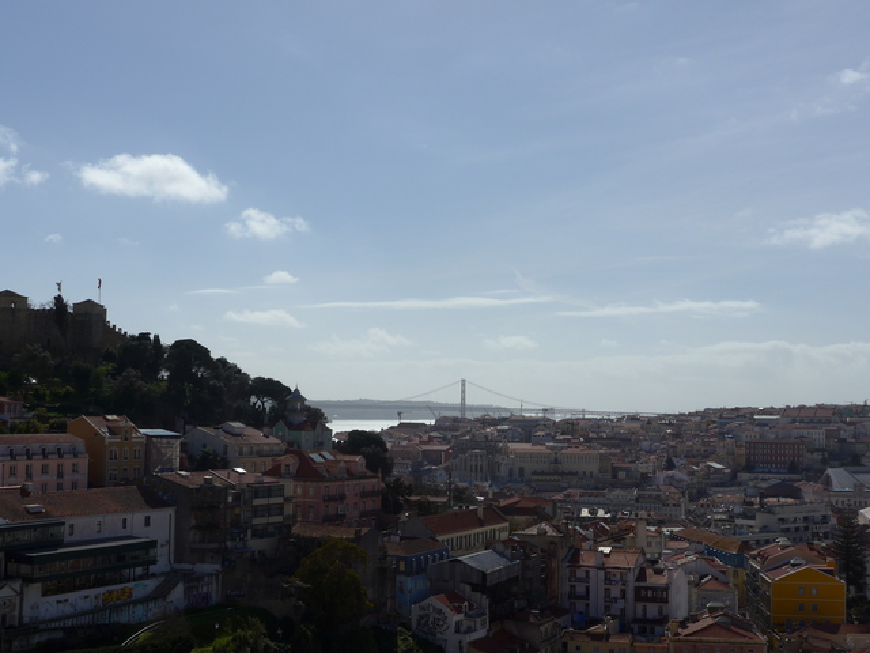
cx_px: 435
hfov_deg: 38.9
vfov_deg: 29.7
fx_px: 1232
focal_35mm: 49
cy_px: 326
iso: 80
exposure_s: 1/1600
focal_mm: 10.1
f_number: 5
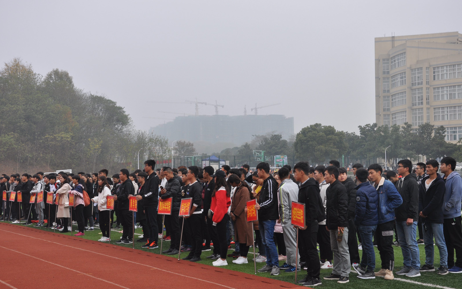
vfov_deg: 9.3
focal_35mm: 141
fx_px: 1775
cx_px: 230
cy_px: 154
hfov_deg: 14.8
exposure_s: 1/500
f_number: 9
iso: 250
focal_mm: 92
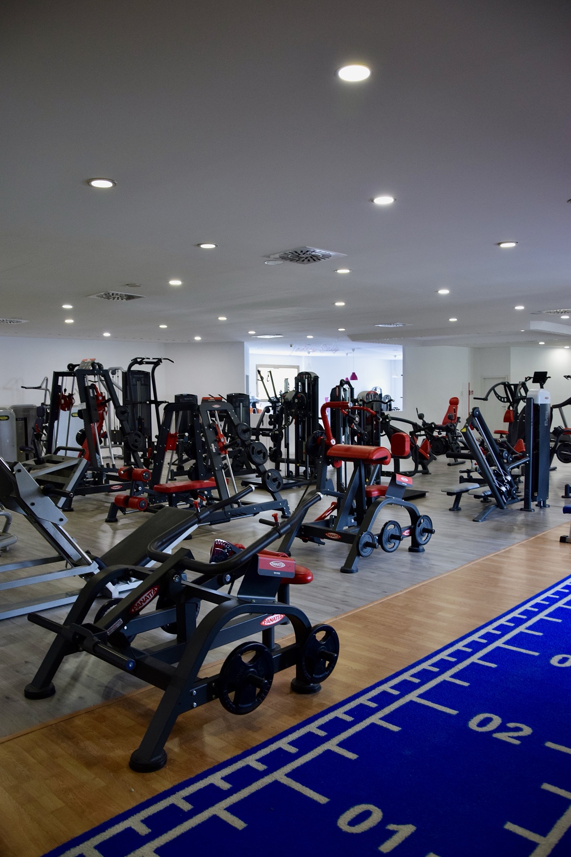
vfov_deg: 67.4
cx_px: 286
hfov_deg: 47.9
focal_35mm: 27
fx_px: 642
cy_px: 428
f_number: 4
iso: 800
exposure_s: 1/60
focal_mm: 18
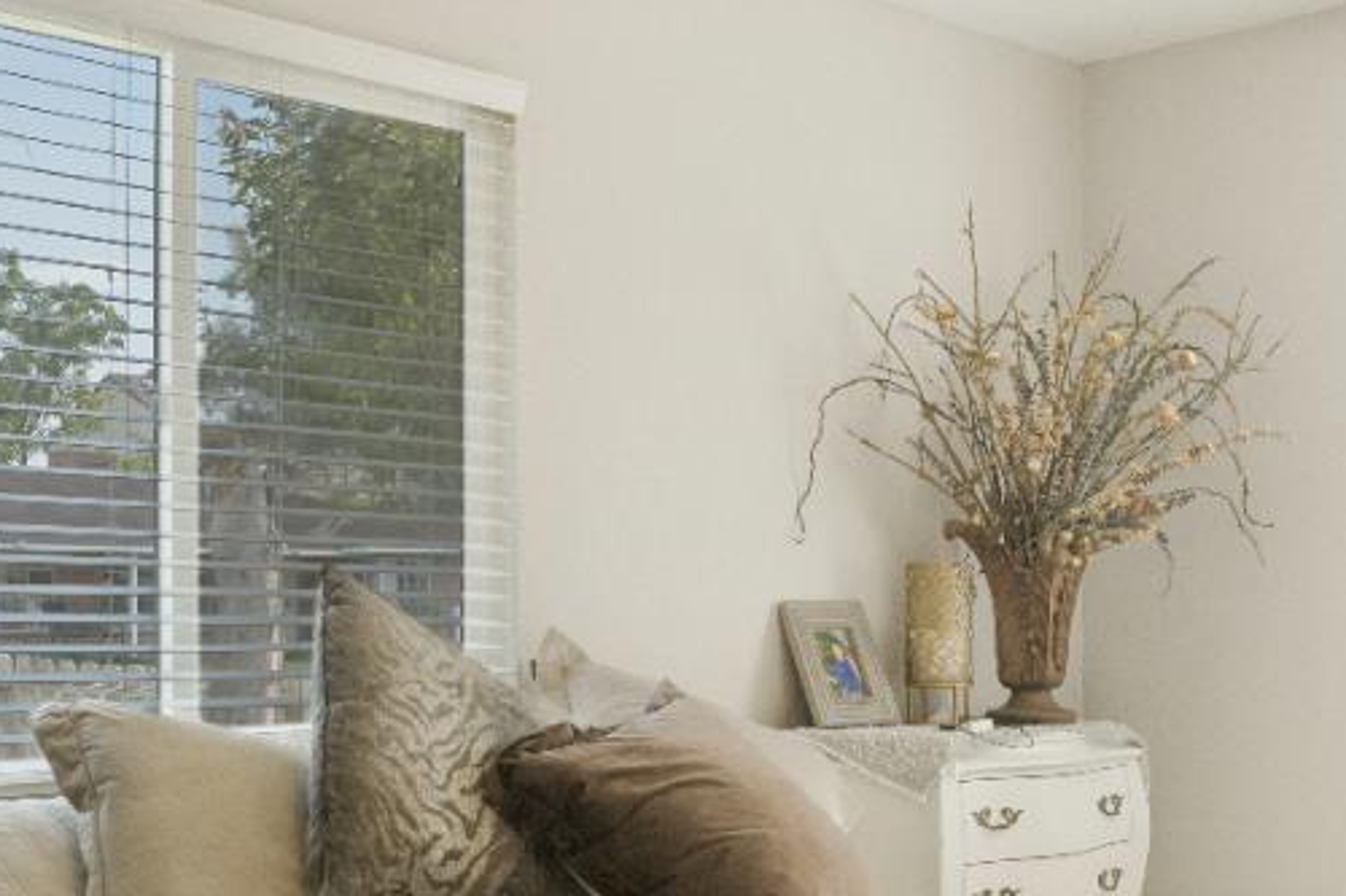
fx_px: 1906
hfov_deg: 38.1
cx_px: 972
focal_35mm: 51
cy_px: 605
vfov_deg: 26.3
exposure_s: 1/60
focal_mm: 17
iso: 1000
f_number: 8
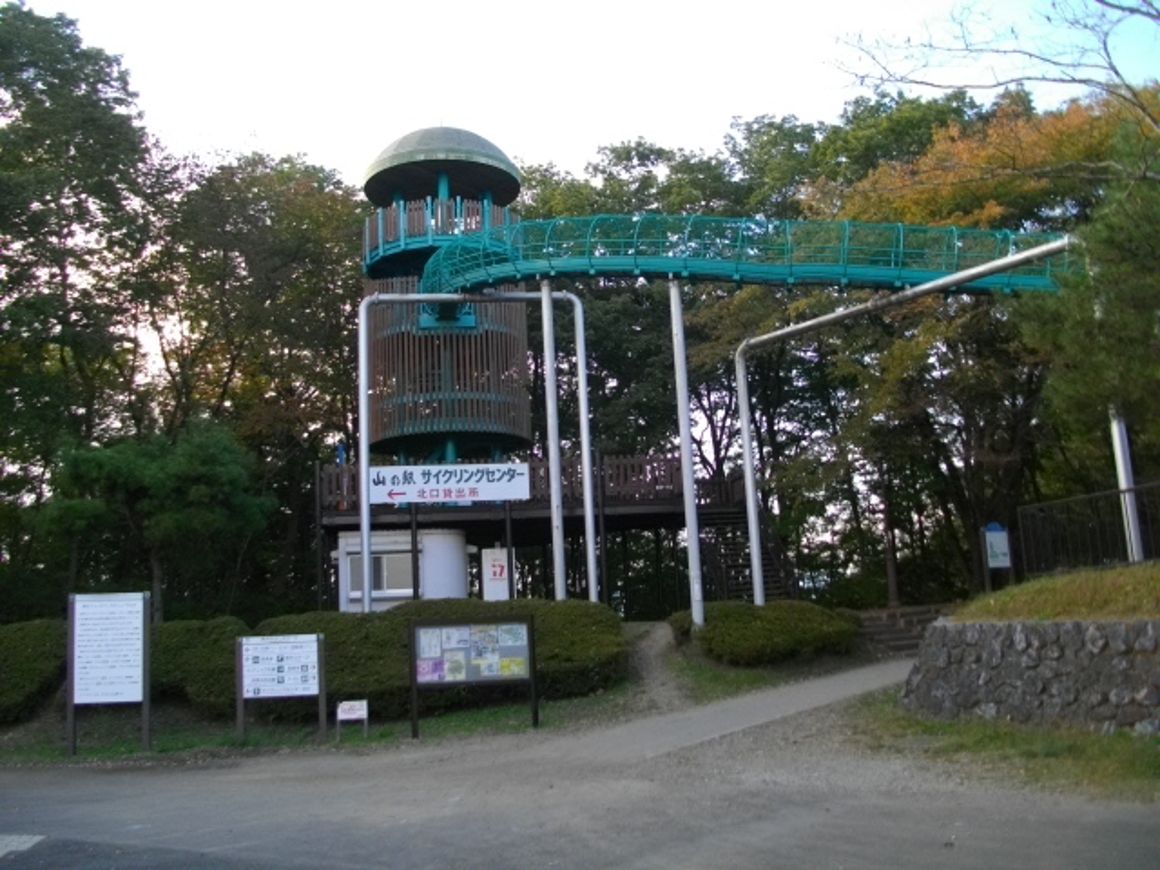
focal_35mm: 32
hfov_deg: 56.8
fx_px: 1072
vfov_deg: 44.2
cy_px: 435
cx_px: 580
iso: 100
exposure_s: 1/200
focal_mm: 5.7
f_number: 2.9
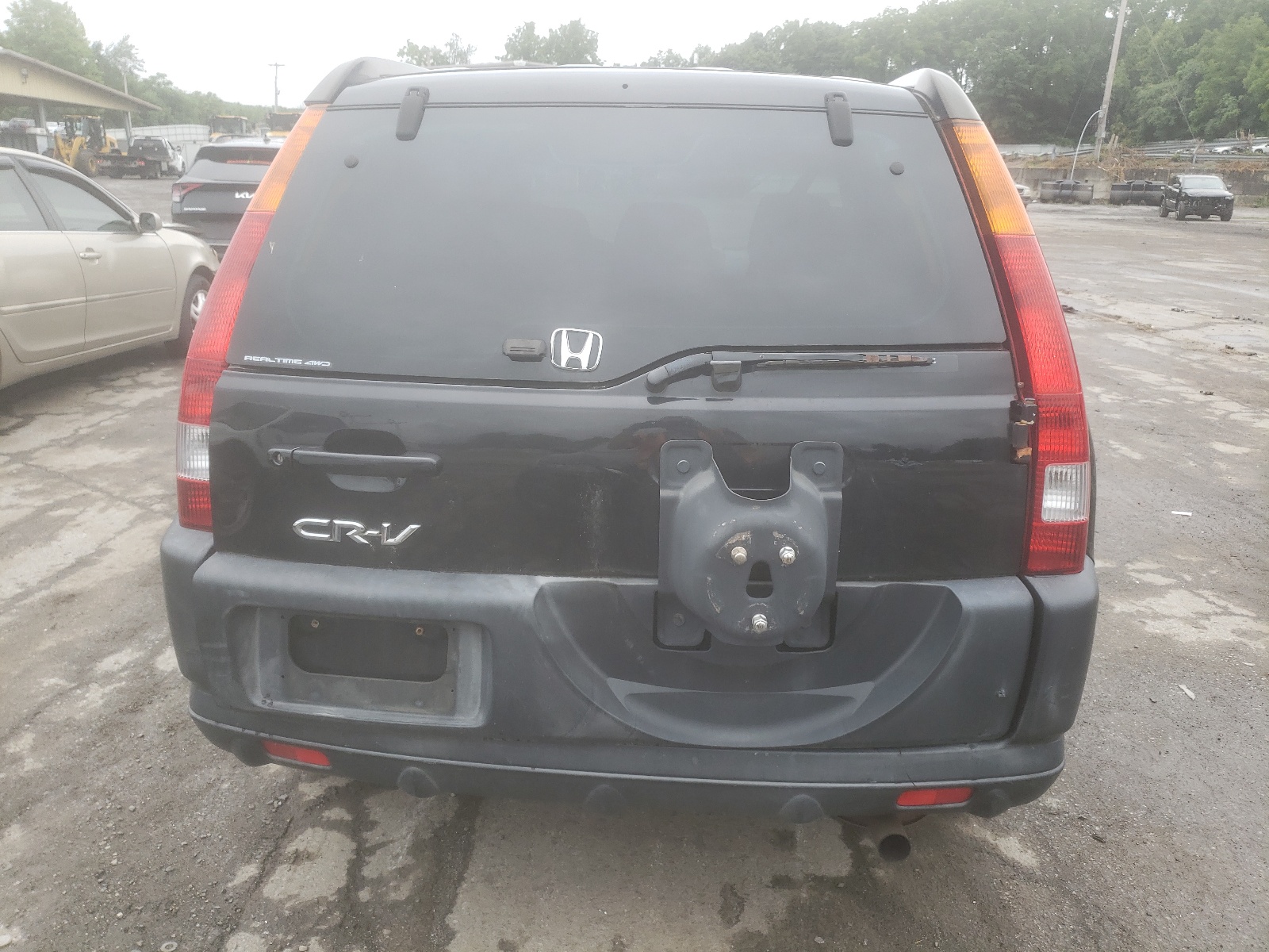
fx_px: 953
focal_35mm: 26
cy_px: 476
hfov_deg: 67.3
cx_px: 634
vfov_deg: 53.1
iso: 50
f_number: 1.5
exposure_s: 1/588
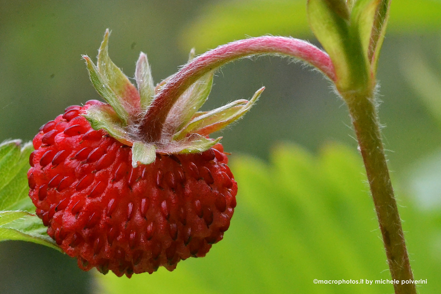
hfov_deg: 15.2
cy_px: 147
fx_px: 1654
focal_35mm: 135
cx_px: 220
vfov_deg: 10.2
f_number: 25
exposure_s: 1/200
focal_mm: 90
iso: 3200
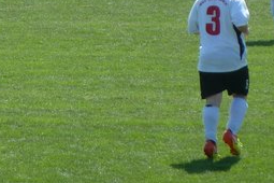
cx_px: -29
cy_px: -75
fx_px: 6530
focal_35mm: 858
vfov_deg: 1.6
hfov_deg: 2.4
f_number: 4.9
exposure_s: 1/250
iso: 80
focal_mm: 49.2
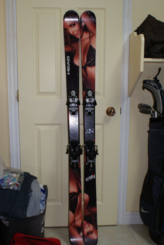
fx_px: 279
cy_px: 126
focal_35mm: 41
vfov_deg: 47.3
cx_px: 80
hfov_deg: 32.7
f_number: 5.6
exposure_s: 1/60
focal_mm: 26
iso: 400
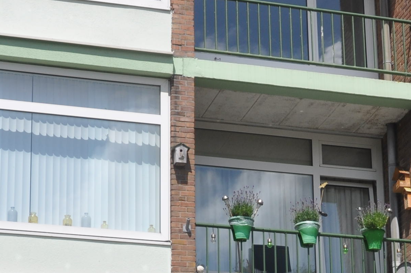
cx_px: 248
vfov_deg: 11.5
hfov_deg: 17.5
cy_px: 324
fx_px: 1334
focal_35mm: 117
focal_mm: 22
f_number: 10
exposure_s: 1/400
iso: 200
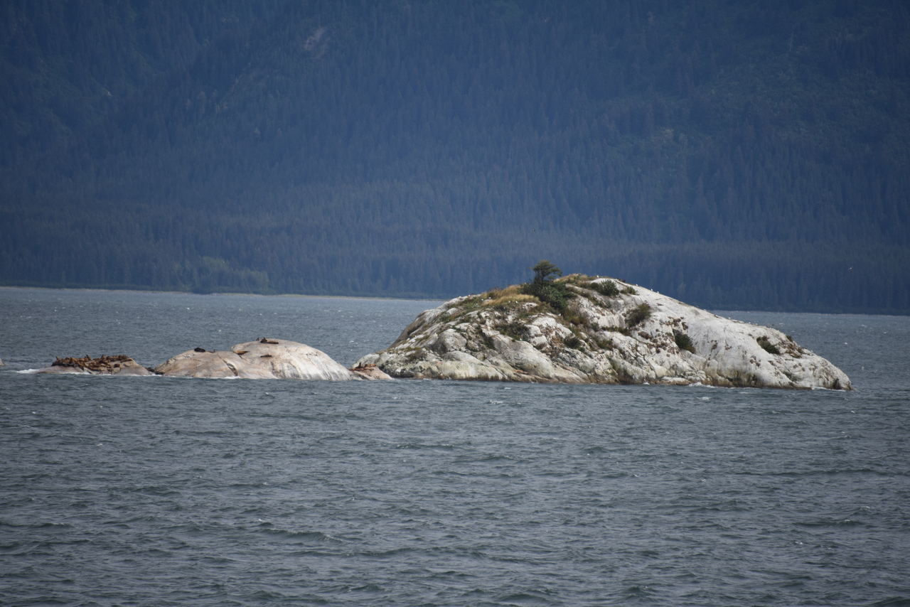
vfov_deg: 4.6
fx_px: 7585
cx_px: 455
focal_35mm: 300
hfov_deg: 6.9
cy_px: 304
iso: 110
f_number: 5.6
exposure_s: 1/640
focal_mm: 300
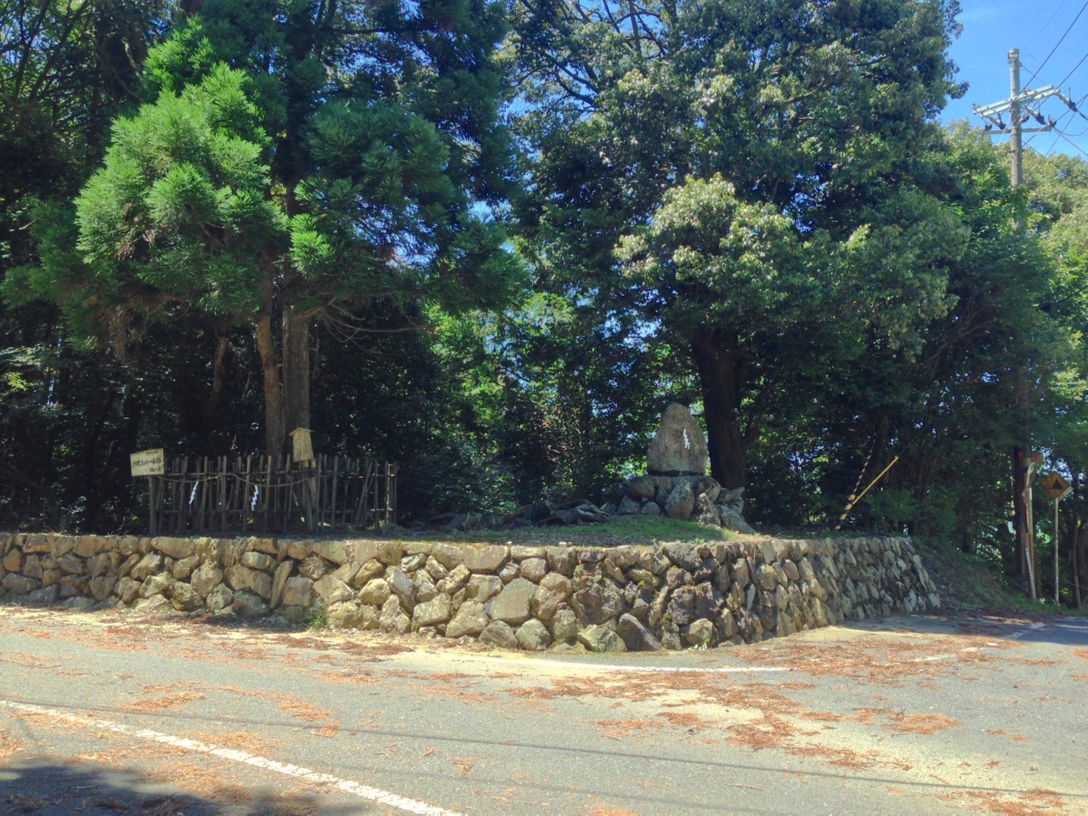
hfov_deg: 55.4
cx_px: 544
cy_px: 408
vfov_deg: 42.9
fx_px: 1037
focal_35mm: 33
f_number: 2.4
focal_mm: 4.12
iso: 50
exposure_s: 1/229
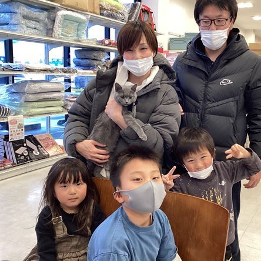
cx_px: 162
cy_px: 130
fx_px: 316
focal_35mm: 37
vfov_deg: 44.9
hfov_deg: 44.6
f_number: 2.4
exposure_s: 1/50
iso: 80
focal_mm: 3.3
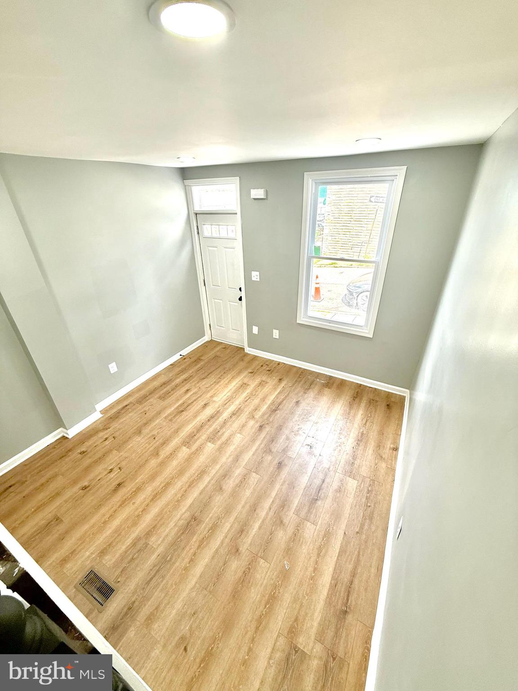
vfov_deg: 102.1
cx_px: 259
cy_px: 346
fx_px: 279
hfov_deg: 85.7
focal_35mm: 14
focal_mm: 2.22
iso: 100
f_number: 2.2
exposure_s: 1/120
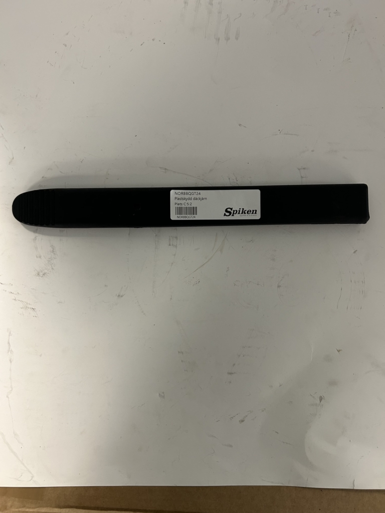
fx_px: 386
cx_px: 192
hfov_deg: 53.1
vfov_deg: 67.3
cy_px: 256
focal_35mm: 26
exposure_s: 1/50
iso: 125
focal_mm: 5.7
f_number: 1.5
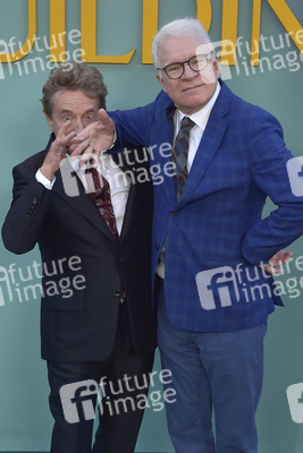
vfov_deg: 44.5
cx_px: 152
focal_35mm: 44
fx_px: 555
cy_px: 226
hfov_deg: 30.5
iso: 400
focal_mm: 44
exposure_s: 1/250
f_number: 6.3
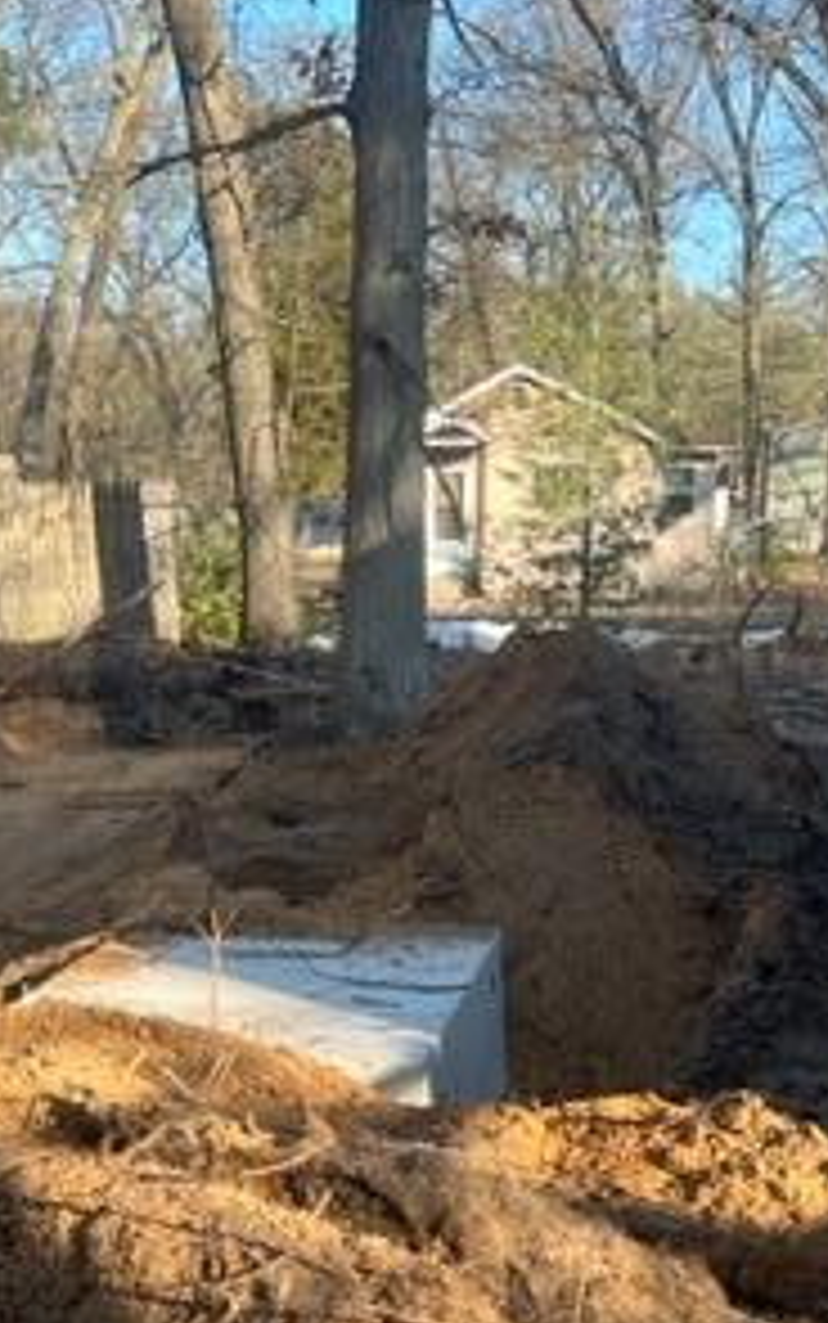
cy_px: 1125
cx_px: 315
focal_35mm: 60
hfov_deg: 21.6
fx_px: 2164
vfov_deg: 32.7
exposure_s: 1/539
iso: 50
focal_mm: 5.7
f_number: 1.5
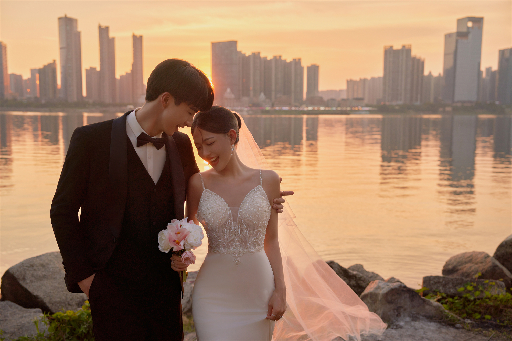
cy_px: 170
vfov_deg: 34.2
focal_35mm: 39
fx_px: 555
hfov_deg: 49.5
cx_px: 256
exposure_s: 1/500
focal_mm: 39
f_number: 3.5
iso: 200
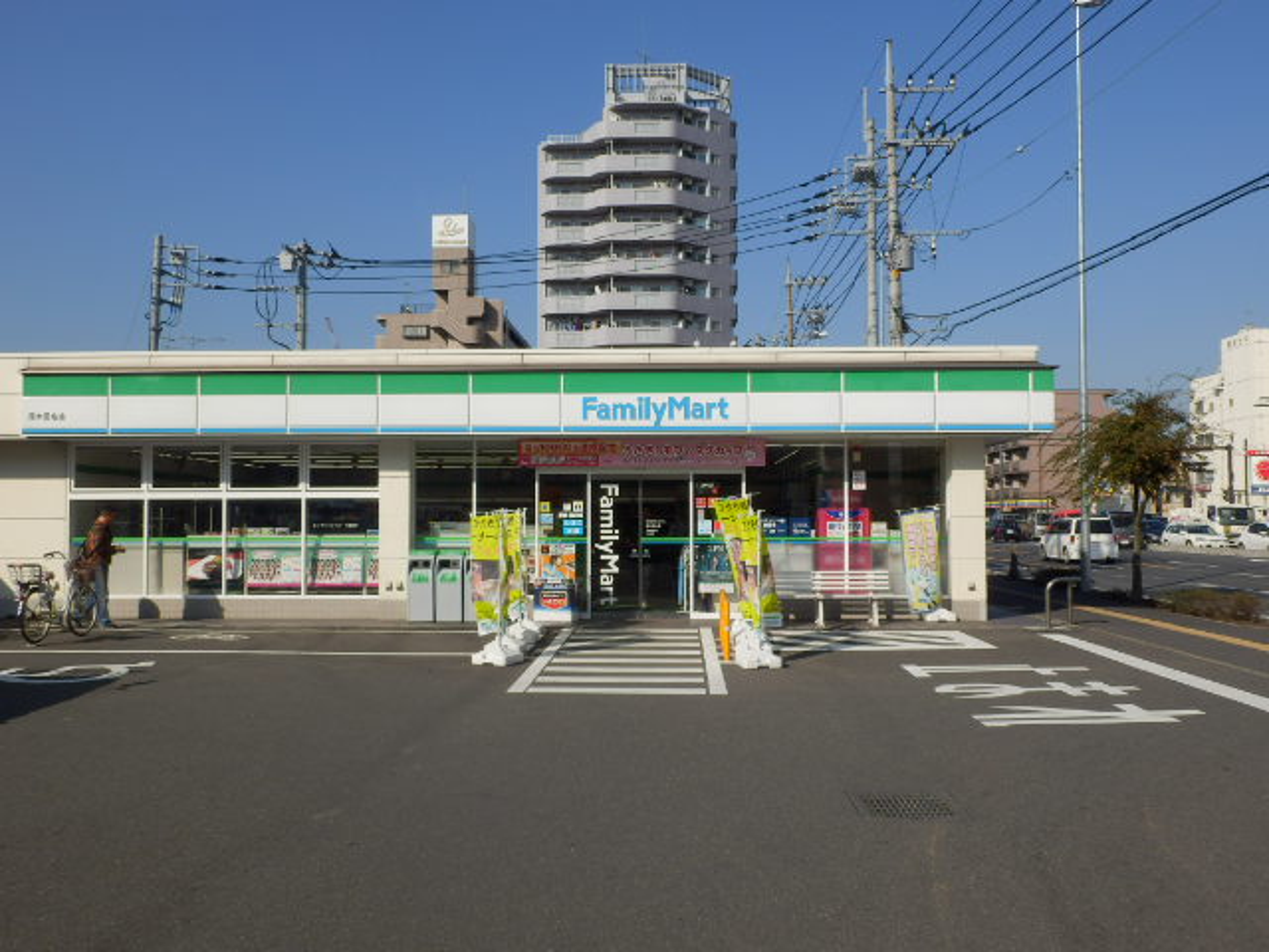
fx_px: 1356
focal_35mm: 37
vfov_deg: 38.7
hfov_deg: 50.1
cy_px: 476
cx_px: 634
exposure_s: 1/200
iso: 80
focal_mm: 6.6
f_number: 9.9
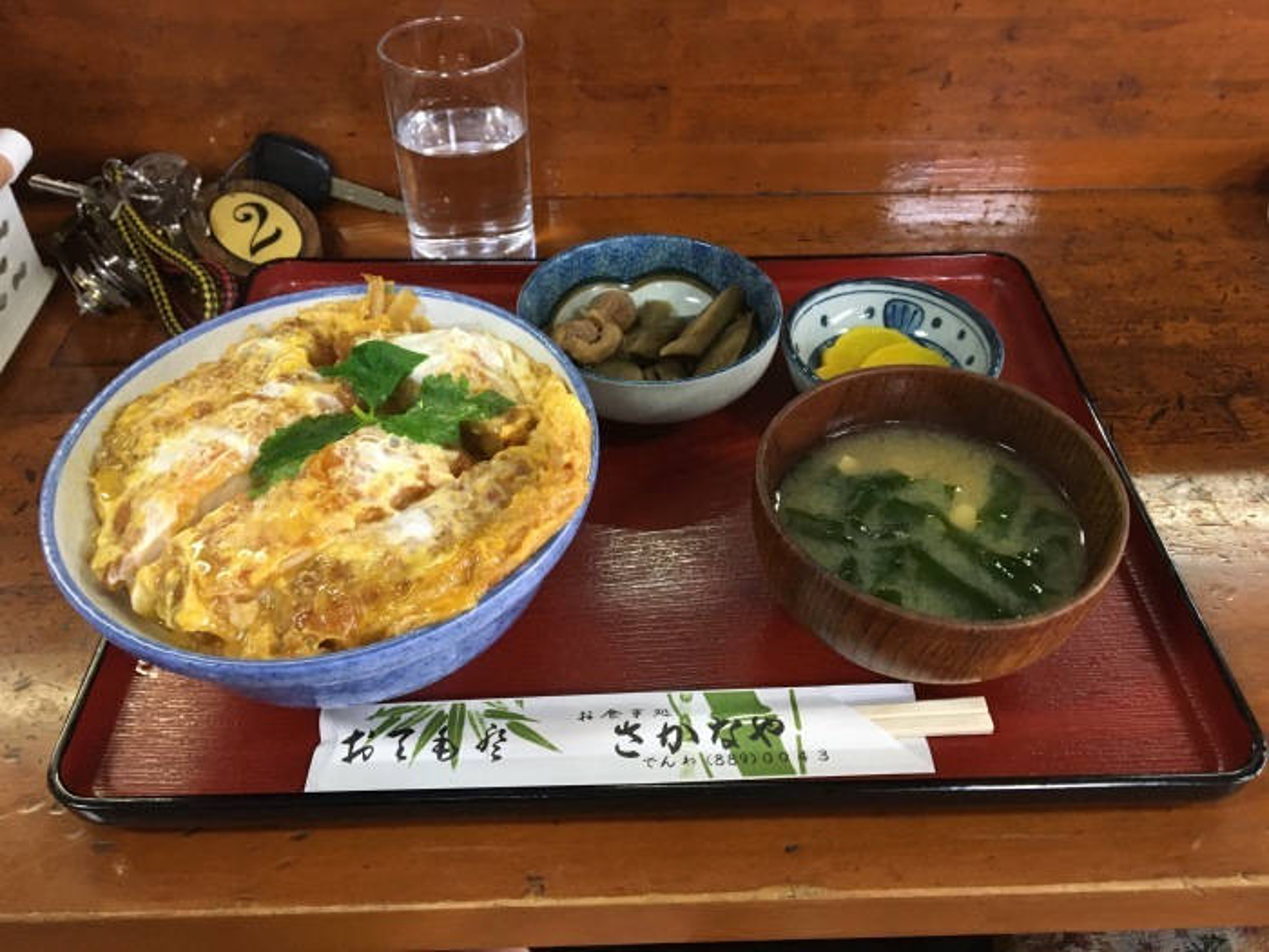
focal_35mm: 29
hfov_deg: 61.7
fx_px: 1063
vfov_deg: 48.2
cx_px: 634
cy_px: 476
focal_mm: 4.15
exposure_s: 1/30
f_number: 2.2
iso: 200
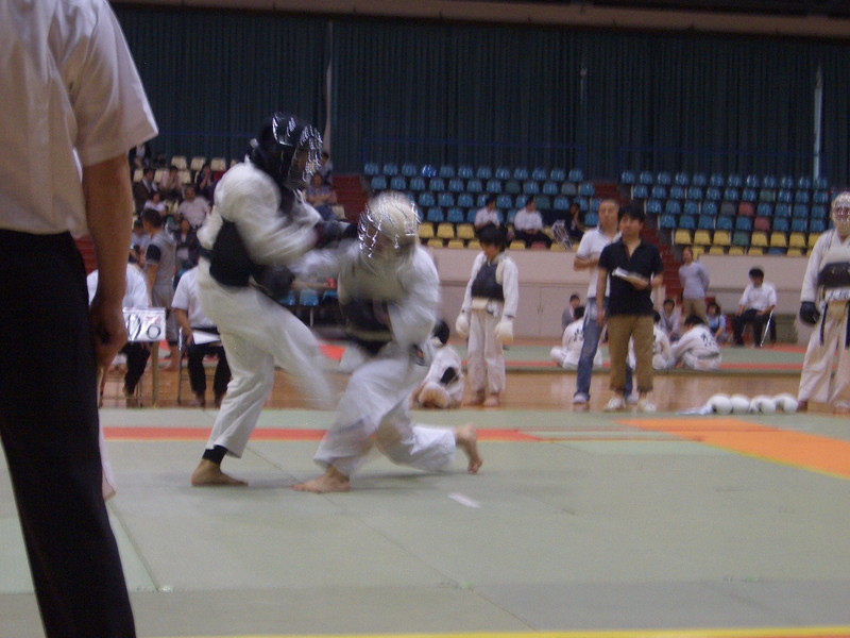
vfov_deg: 19.9
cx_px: 425
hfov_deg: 26.3
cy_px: 319
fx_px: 1817
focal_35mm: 74
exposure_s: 1/20
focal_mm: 12.2
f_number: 3.9
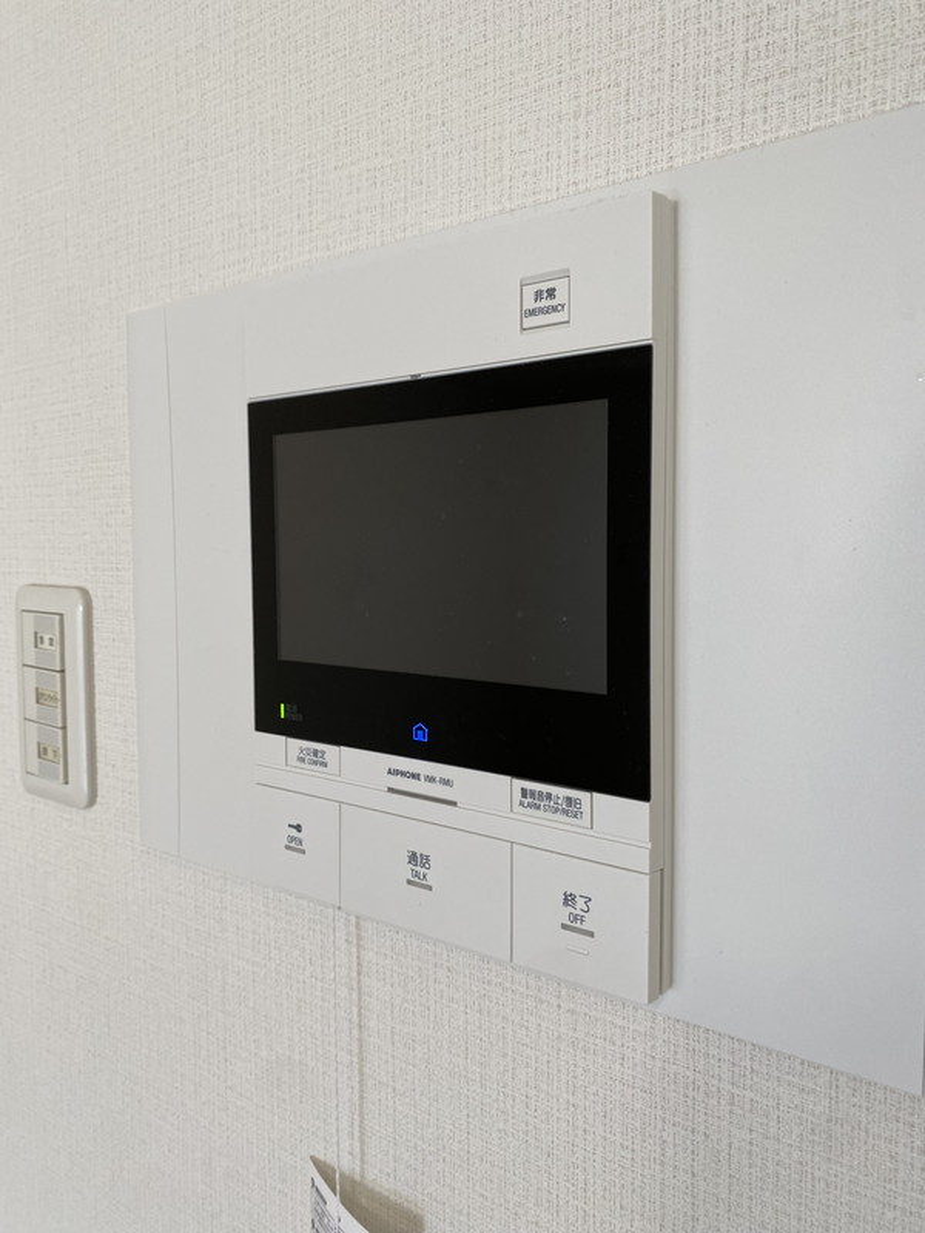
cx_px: 462
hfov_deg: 53.1
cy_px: 616
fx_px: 926
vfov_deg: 67.3
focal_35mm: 26
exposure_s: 1/100
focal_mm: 4.25
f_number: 1.8
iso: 100
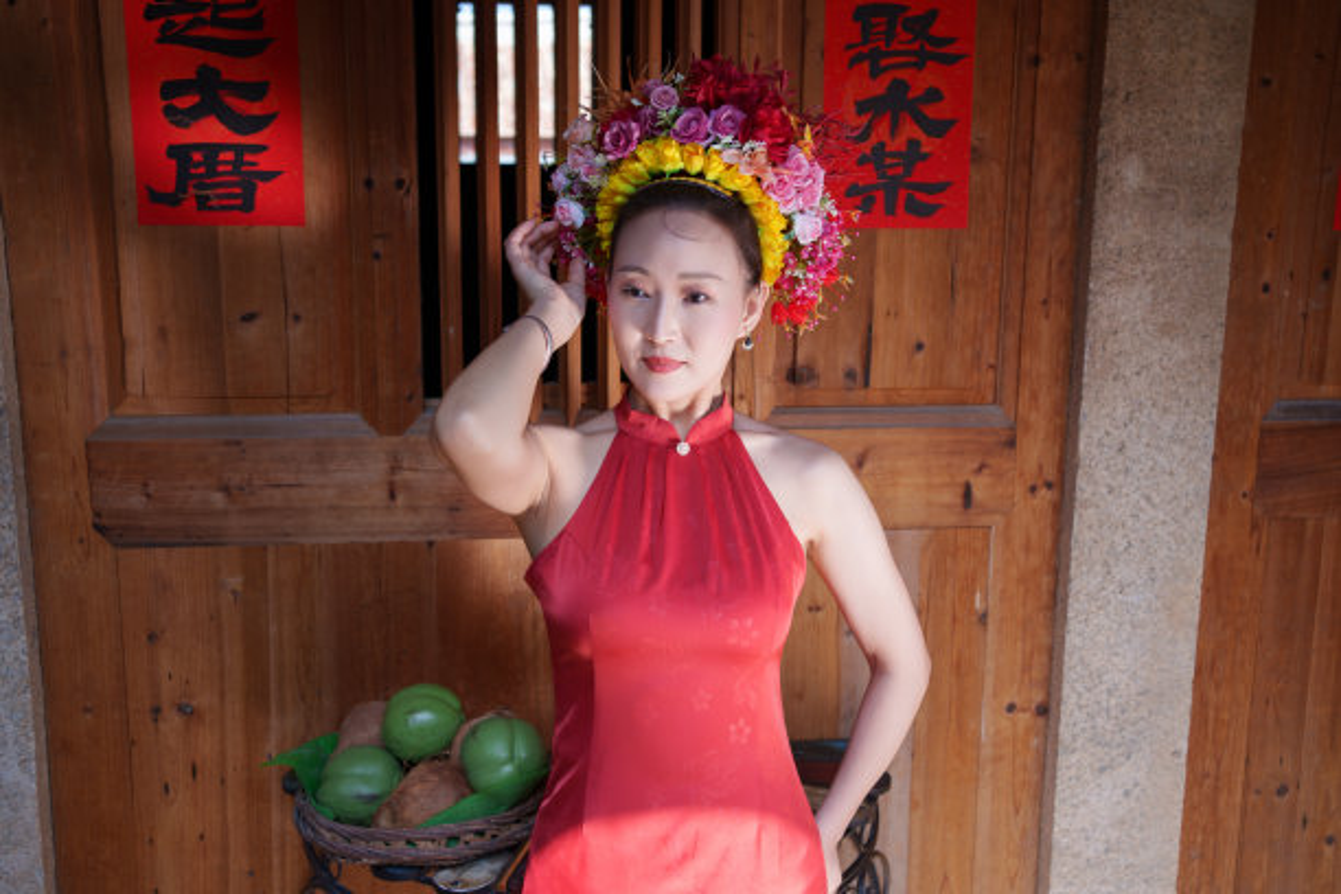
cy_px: 447
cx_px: 670
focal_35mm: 35
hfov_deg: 54.4
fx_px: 1304
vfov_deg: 37.9
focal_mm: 35
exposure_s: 1/250
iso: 100
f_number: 4
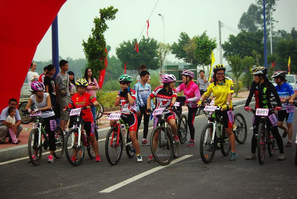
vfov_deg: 18.2
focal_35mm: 75
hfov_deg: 27.0
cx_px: 148
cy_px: 100
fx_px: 619
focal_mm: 50
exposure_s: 1/500
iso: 100
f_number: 4
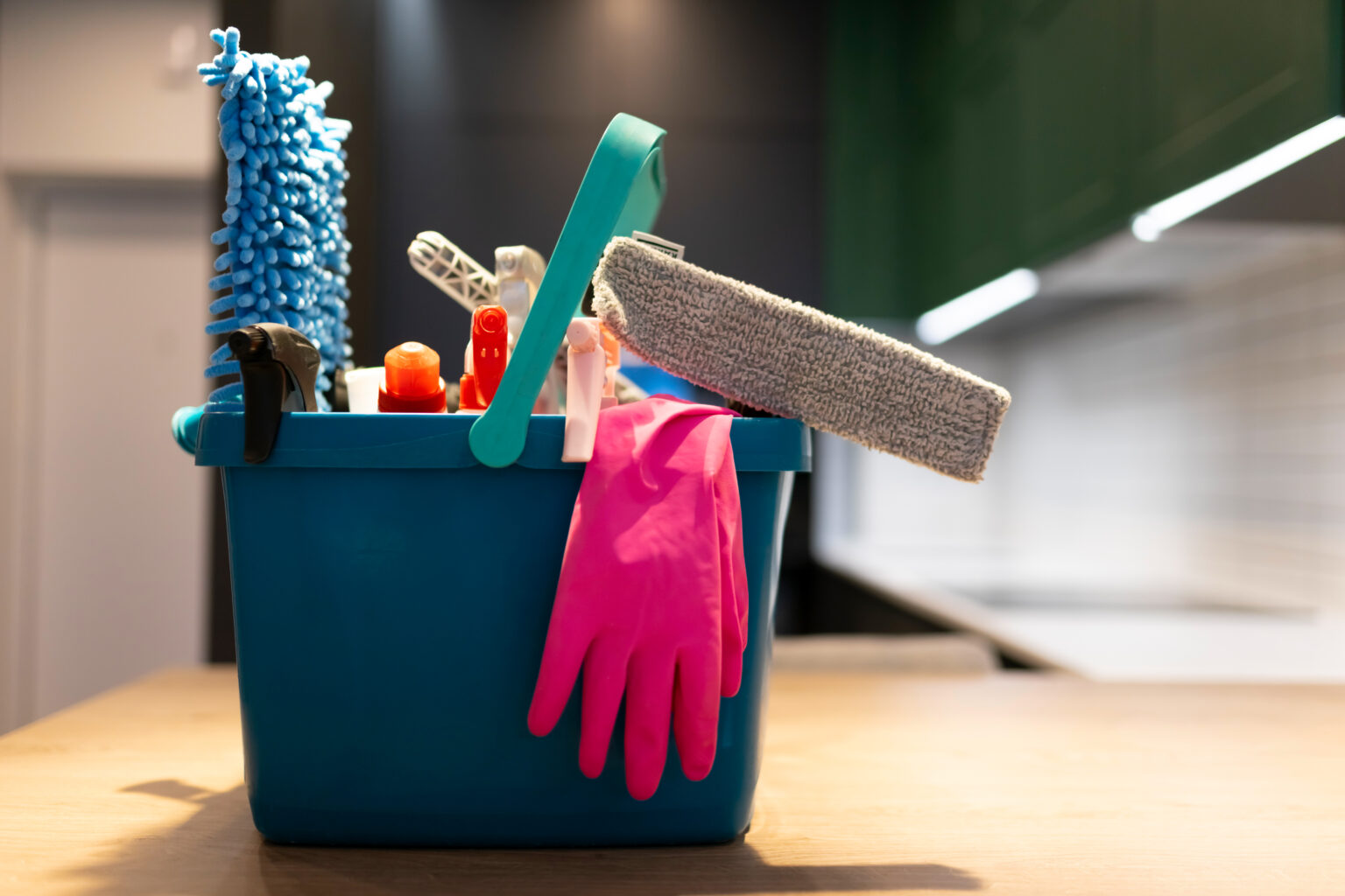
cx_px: 672
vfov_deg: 37.9
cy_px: 448
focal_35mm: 35
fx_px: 1308
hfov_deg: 54.4
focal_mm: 35
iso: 200
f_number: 1.4
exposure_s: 1/200
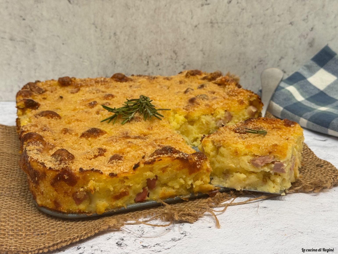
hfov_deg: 39.7
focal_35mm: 48
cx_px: 169
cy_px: 127
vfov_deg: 30.3
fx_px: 469
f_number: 1.78
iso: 64
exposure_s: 1/100
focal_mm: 6.76
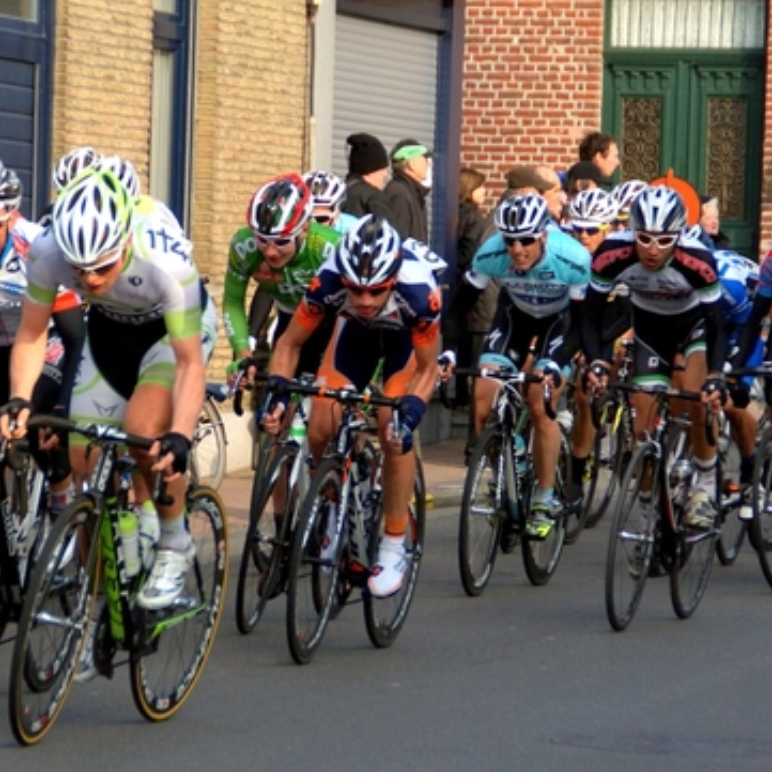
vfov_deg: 9.2
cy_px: 362
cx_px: 475
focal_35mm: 191
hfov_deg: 9.2
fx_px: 4819
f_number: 5.6
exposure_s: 1/1000
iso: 200
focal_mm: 90
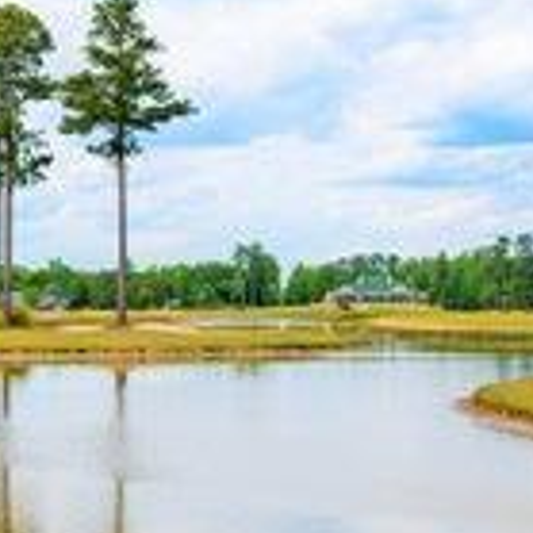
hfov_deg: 19.7
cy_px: 196
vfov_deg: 19.7
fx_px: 1533
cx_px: 219
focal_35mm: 88
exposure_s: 1/200
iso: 100
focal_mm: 20
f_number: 8
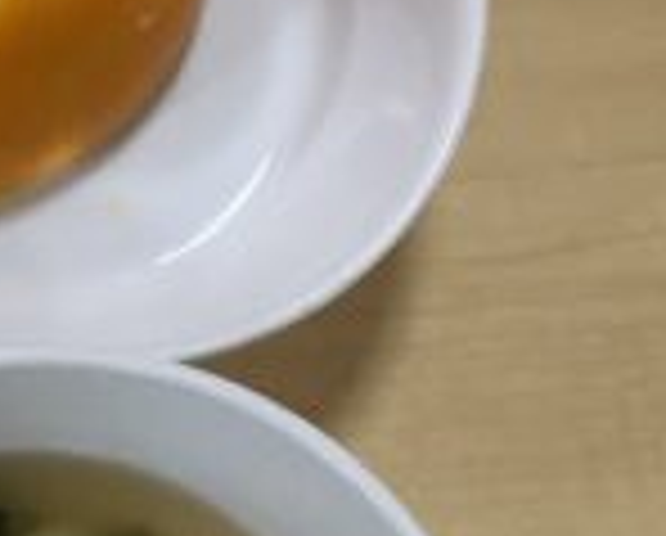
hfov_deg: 16.9
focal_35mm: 102
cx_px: -351
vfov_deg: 15.1
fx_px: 2015
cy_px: 412
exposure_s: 1/60
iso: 100
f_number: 2.4
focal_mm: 3.3
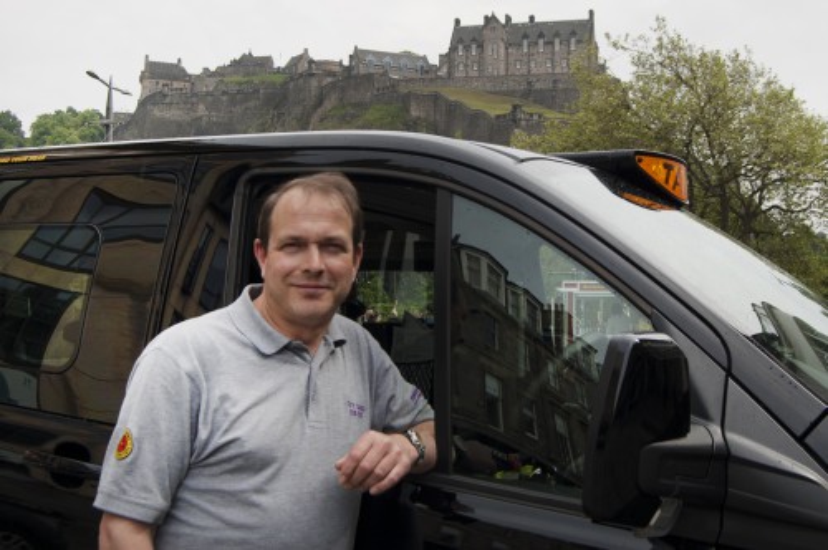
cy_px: 275
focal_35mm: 36
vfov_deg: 36.8
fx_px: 827
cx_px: 414
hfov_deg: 53.2
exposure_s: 1/250
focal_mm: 24
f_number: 8
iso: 200
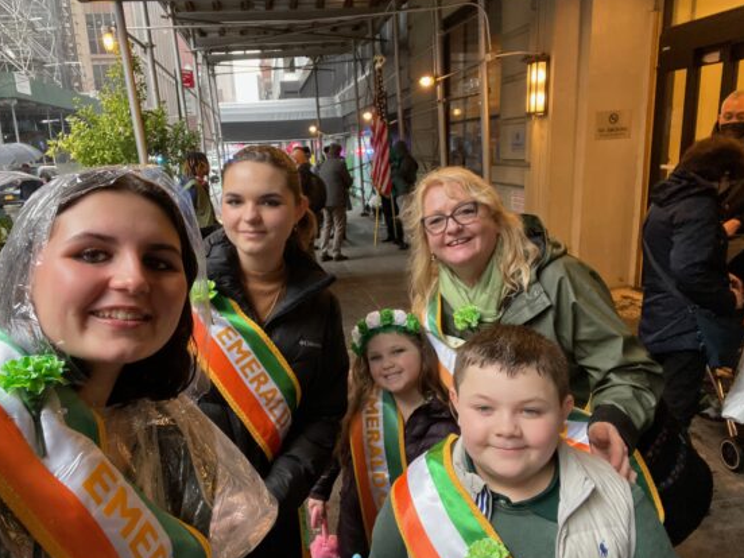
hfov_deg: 69.3
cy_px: 272
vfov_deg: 54.9
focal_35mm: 25
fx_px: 537
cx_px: 346
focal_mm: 2.71
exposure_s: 1/60
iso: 200
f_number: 2.2
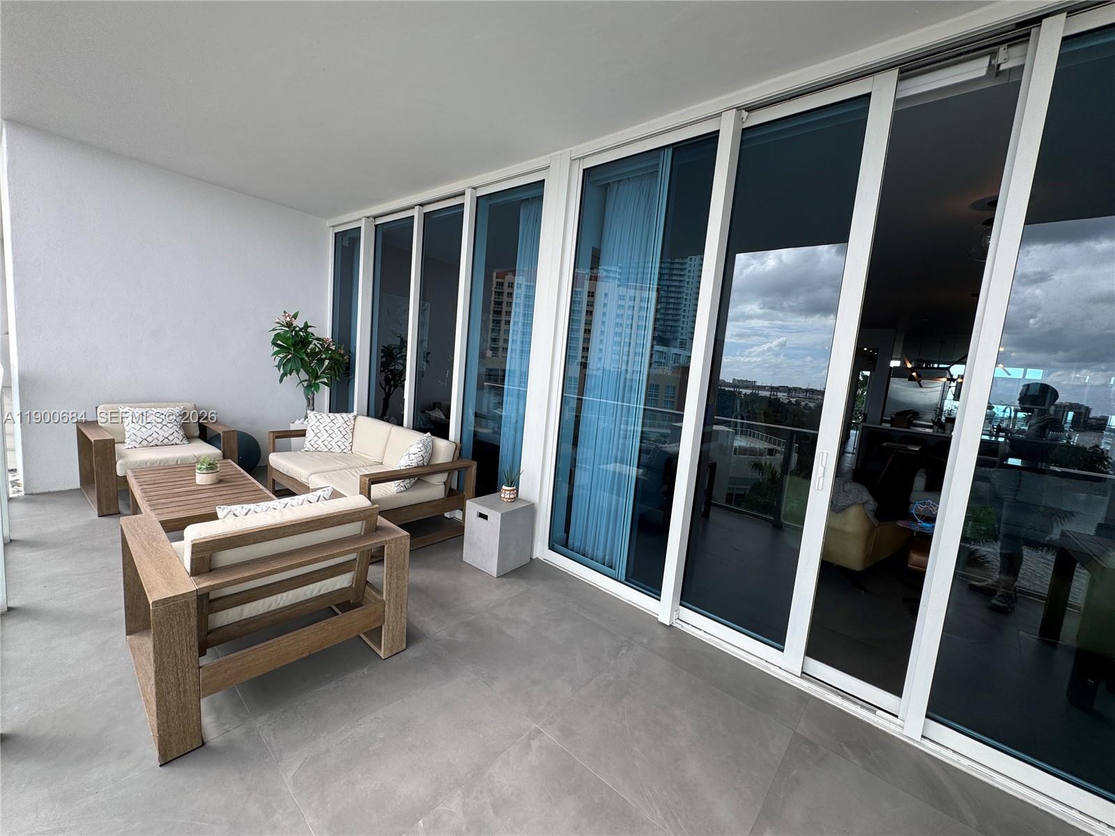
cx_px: 558
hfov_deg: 102.1
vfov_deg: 85.7
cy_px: 418
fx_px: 451
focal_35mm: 14
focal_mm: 2.22
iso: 40
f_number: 2.2
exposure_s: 1/221
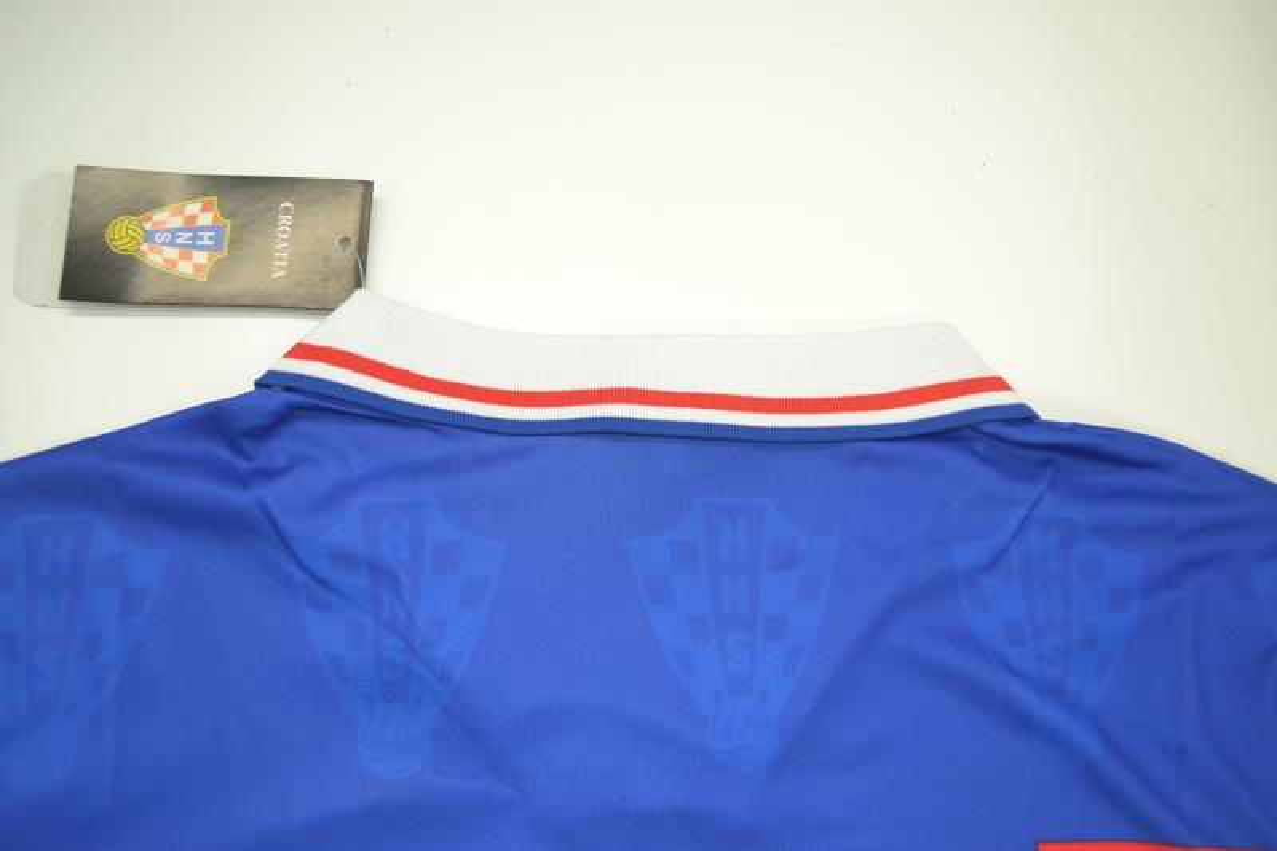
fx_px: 1064
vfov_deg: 43.6
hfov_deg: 61.9
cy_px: 426
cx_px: 638
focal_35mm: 30
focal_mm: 20
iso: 200
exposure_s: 1/125
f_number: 3.8
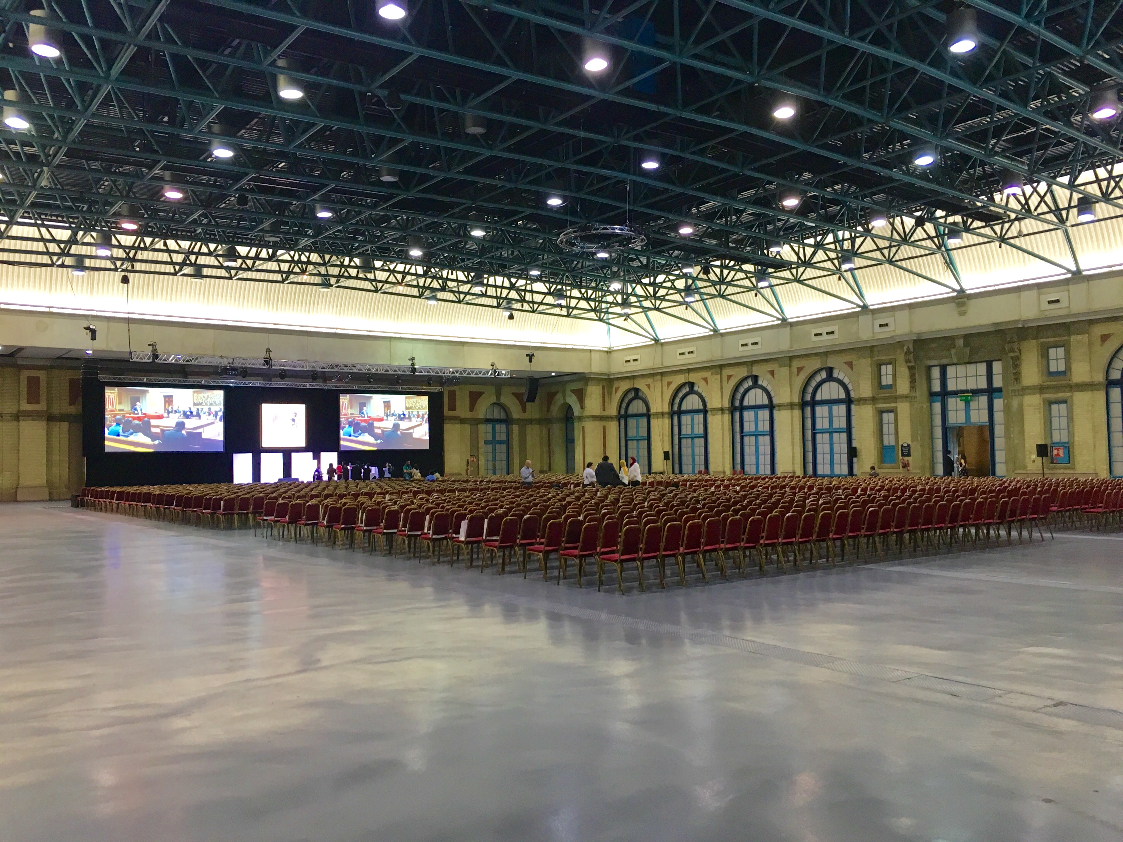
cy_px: 421
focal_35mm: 29
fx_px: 941
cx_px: 562
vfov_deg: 48.2
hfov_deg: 61.7
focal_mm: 4.15
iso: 100
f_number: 2.2
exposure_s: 1/33
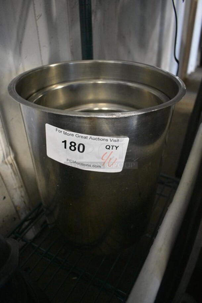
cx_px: 101
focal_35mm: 27
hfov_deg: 48.0
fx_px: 227
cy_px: 152
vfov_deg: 67.3
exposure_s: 1/125
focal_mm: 18
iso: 4000
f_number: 3.5
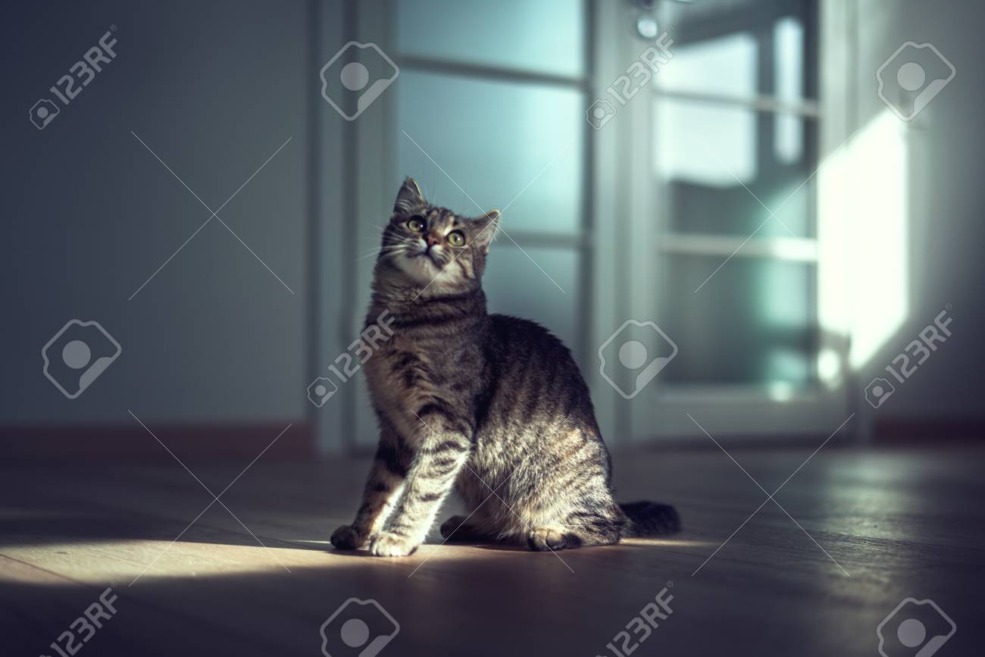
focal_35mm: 55
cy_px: 328
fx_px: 1505
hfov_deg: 36.2
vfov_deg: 24.6
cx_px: 492
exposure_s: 1/1250
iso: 100
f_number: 1.8
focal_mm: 55
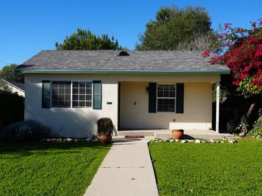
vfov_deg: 41.7
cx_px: 131
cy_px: 109
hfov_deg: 54.0
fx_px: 257
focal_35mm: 34
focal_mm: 18
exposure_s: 1/640
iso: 100
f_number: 5
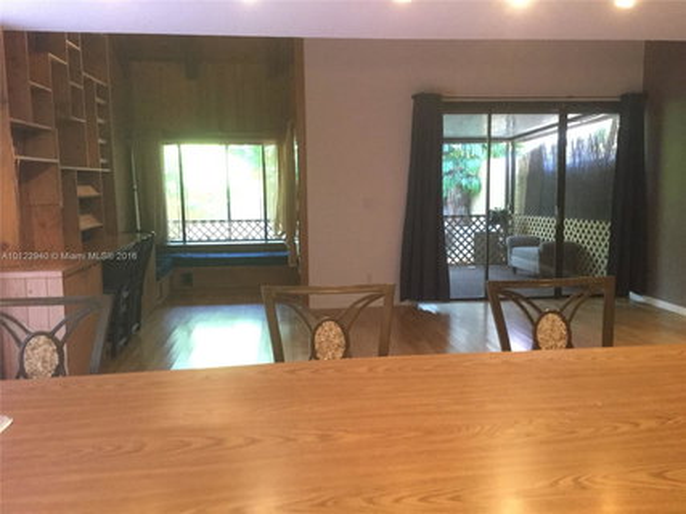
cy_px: 257
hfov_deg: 58.4
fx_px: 614
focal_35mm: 31
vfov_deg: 45.4
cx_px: 343
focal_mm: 3.3
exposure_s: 1/30
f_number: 2.4
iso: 250
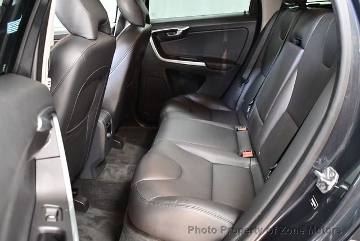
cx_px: 180
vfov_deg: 37.0
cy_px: 120
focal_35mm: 36
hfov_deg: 53.1
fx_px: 361
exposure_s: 1/60
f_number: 3.5
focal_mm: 18
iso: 5600
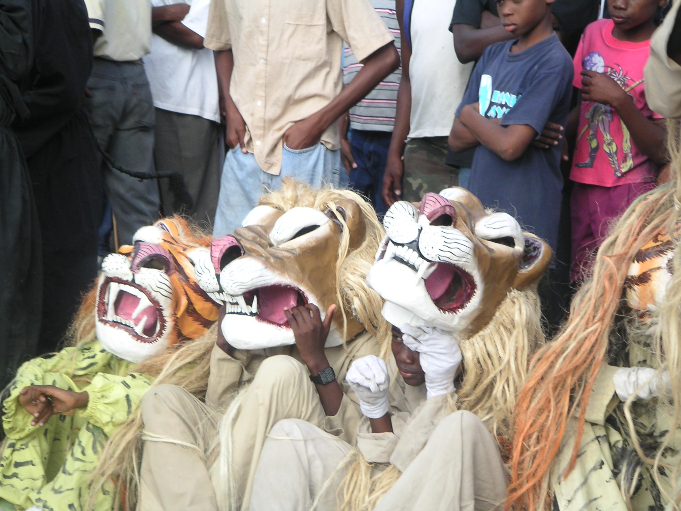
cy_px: 256
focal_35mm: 95
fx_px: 1869
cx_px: 340
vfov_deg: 15.6
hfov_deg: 20.7
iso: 50
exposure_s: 1/125
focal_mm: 14.7
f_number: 3.4
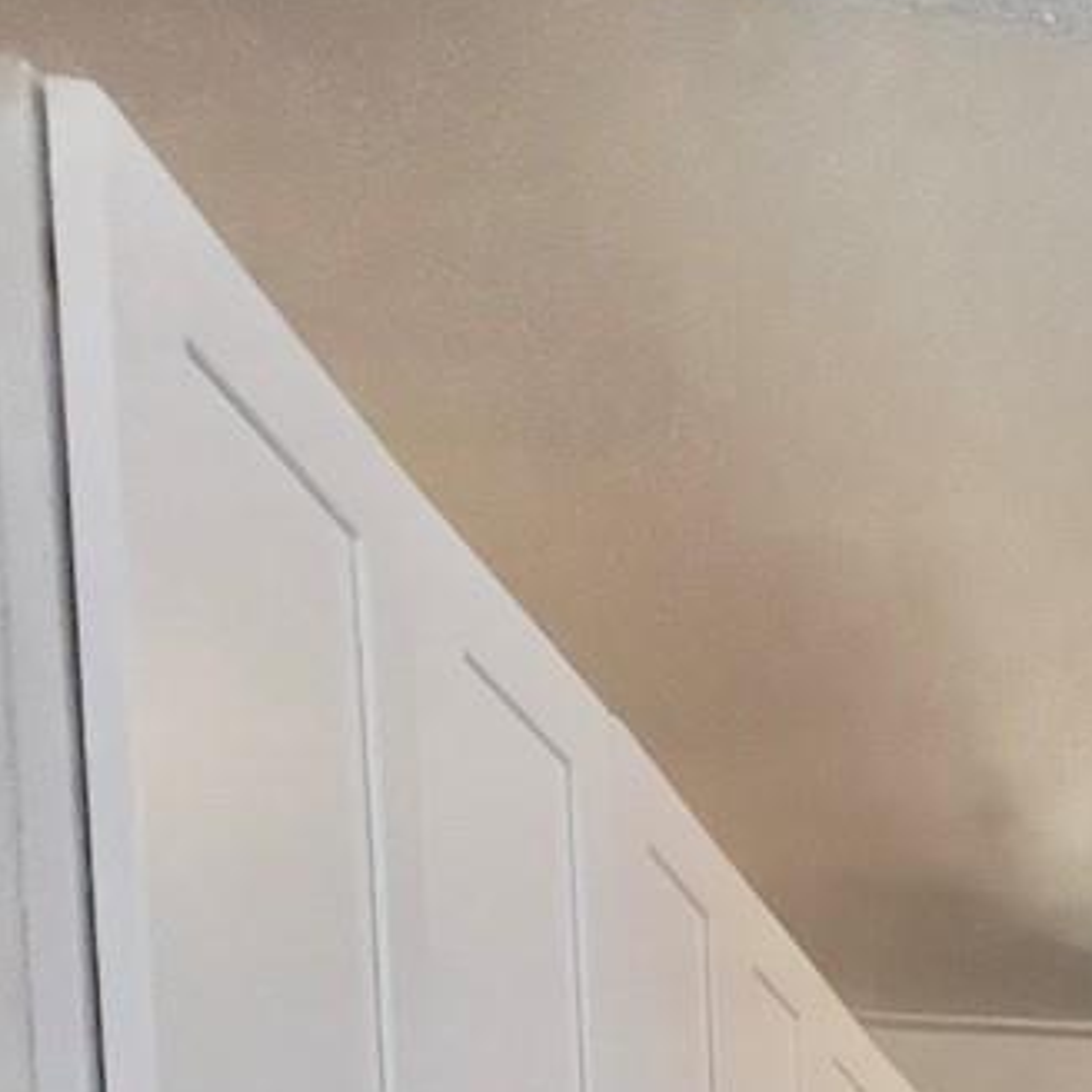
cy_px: 1585
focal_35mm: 56
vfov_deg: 24.6
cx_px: 2014
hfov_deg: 20.5
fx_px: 1999
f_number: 2.4
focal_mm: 1.54
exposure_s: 1/120
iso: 320
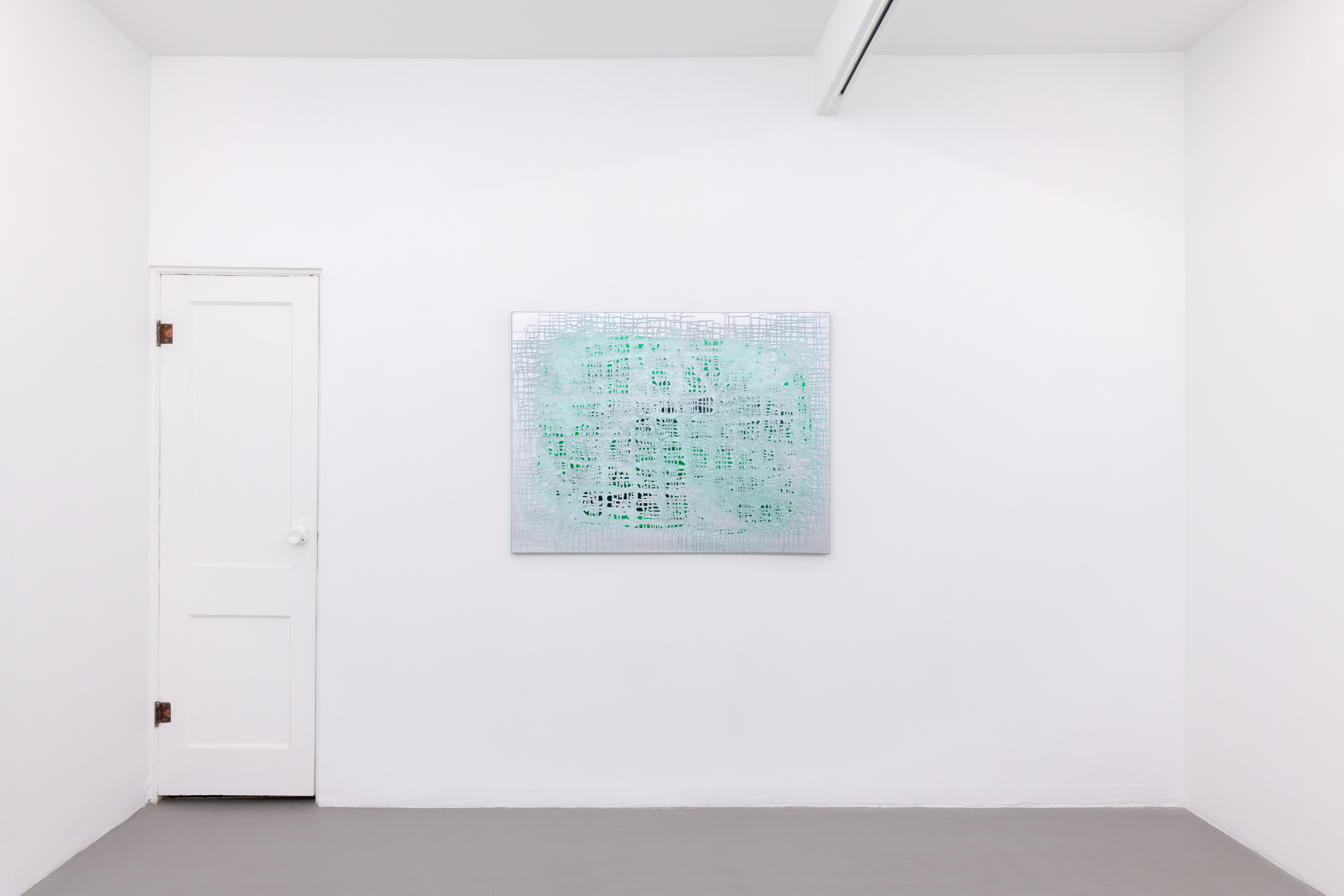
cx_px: 672
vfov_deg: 61.9
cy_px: 448
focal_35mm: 20
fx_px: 747
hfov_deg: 84.0
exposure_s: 1/20
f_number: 16
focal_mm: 20
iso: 200
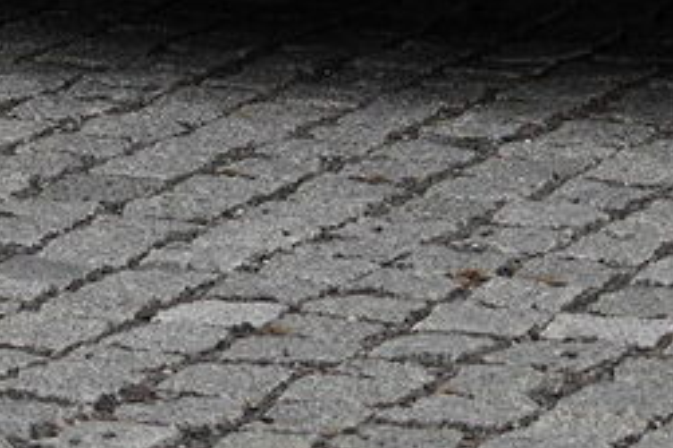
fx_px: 5997
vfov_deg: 4.1
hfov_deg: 6.4
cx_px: -263
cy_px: -891
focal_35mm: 321
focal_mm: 42
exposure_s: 1/200
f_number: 5
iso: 100
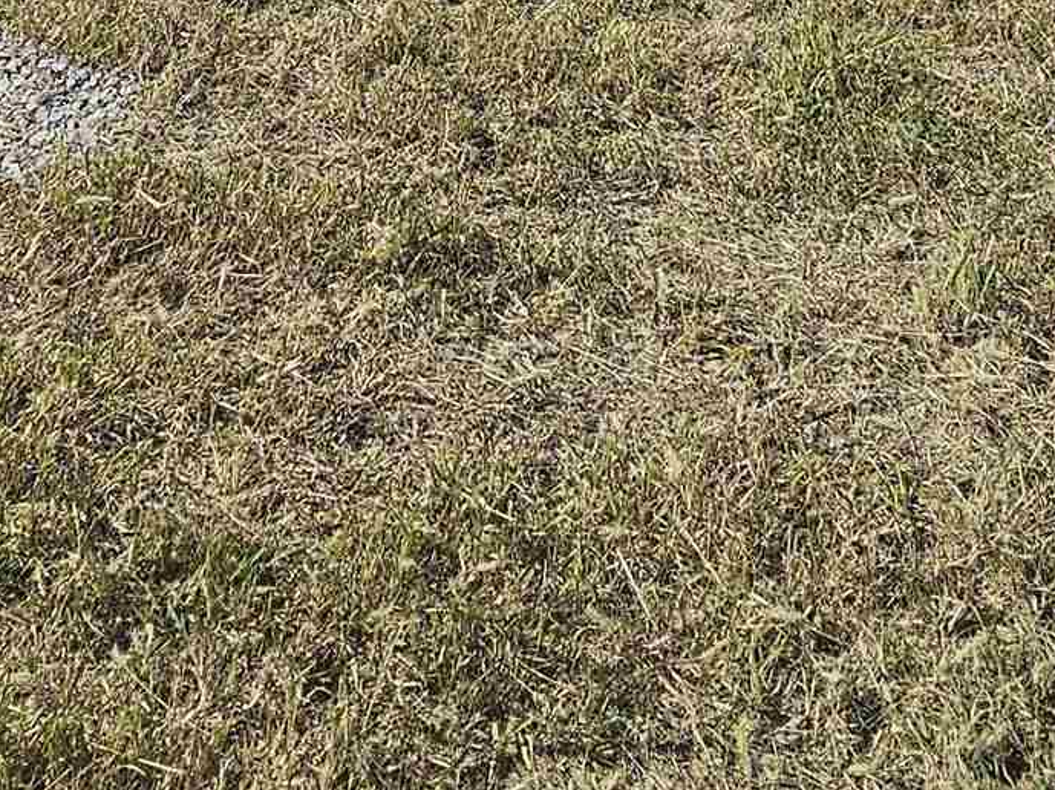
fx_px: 1767
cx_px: 459
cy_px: -421
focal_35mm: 58
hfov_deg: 33.2
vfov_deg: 21.0
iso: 50
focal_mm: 2.2
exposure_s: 1/2043
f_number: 2.2
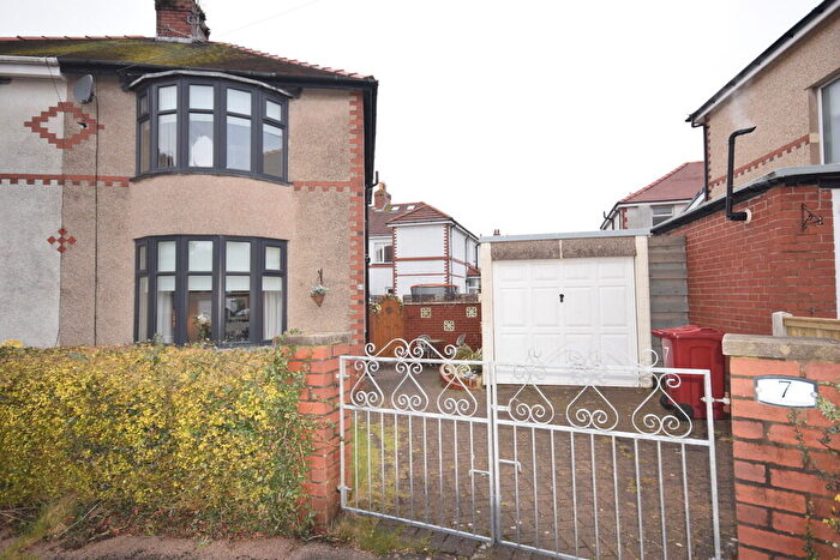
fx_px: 455
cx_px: 420
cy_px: 280
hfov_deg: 85.4
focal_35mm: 20
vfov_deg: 63.2
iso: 450
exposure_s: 1/125
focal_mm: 13
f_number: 5.6
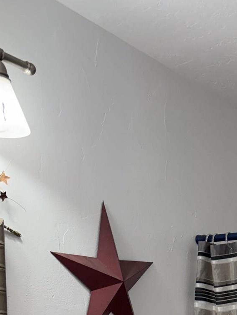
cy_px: 403
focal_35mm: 73
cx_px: 261
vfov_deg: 23.7
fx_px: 666
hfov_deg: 19.3
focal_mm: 6.76
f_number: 1.78
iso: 200
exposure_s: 1/120
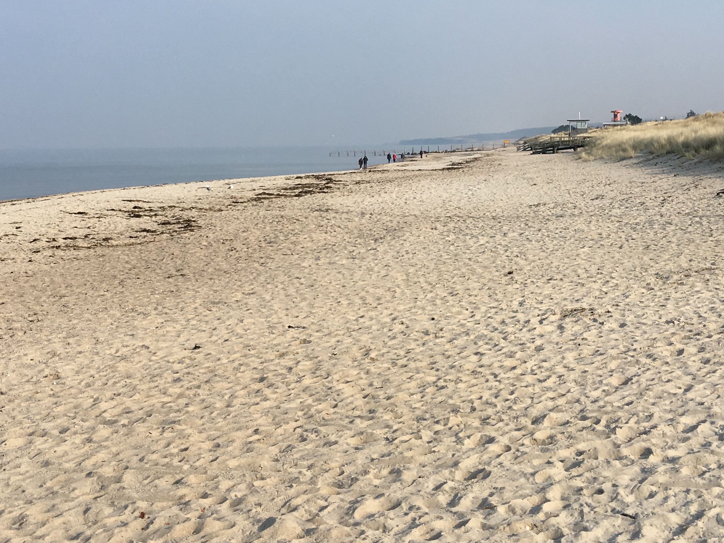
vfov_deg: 26.8
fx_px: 1129
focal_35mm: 54
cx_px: 378
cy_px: 168
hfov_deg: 35.5
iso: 25
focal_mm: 4.15
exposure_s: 1/1876
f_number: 2.2
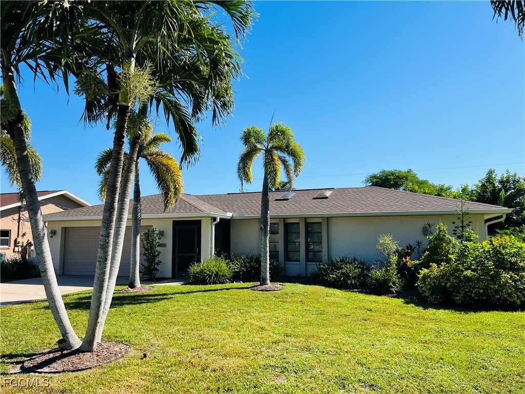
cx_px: 262
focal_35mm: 26
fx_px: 394
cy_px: 197
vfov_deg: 53.1
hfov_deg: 67.3
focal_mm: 5.1
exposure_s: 1/2899
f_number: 1.6
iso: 50
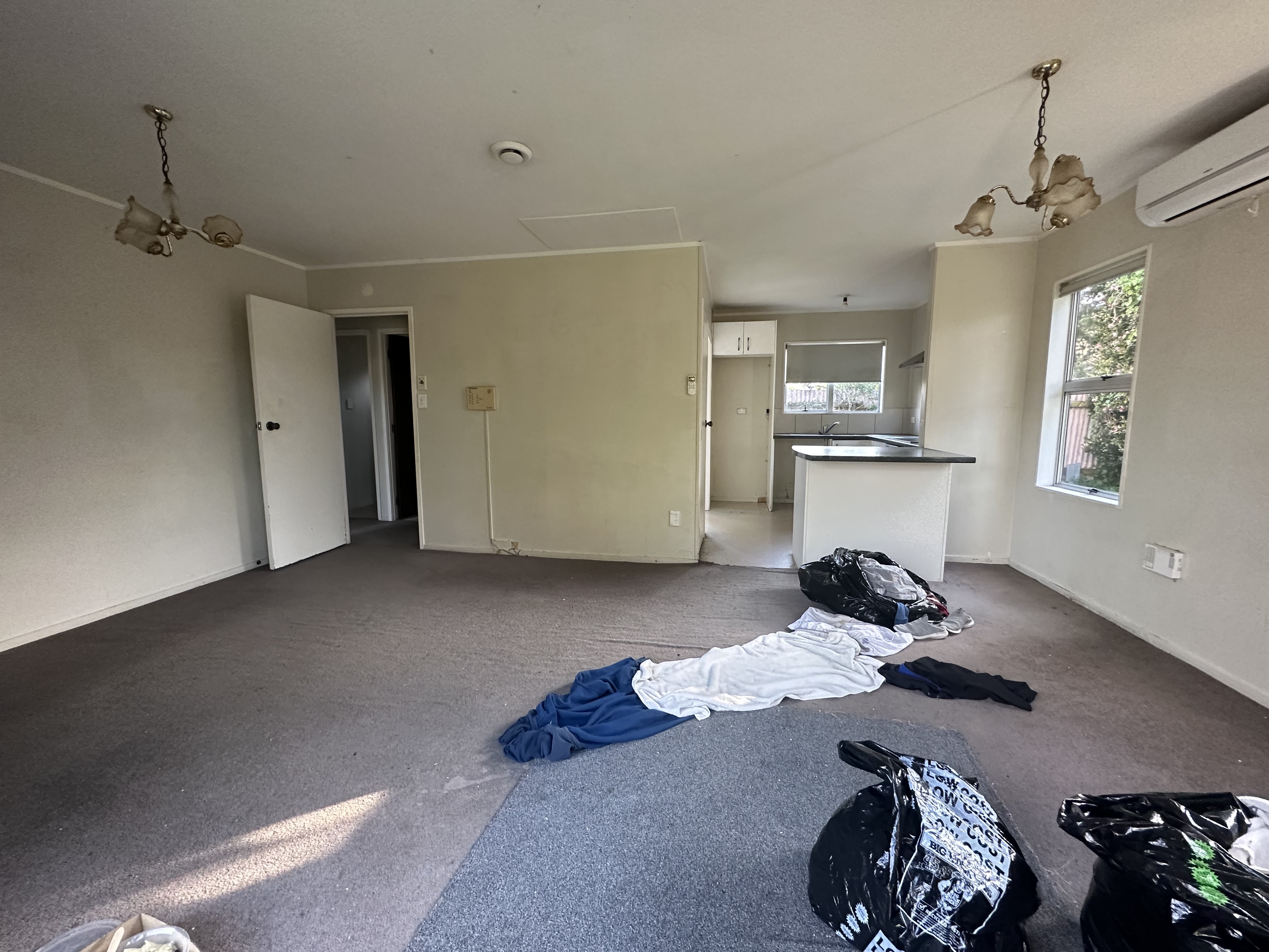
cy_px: 476
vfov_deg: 85.7
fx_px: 513
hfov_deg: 102.1
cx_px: 634
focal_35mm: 14
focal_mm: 2.22
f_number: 2.2
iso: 320
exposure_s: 1/96
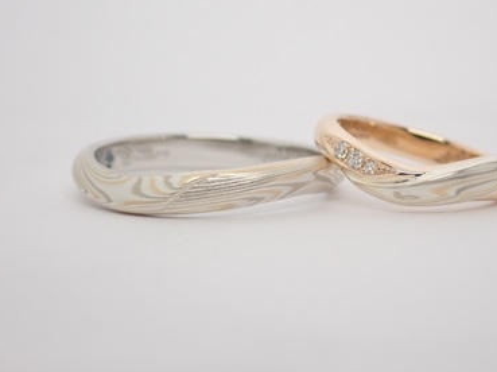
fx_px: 1348
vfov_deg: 15.7
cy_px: 170
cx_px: 298
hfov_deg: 20.9
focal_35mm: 94
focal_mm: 13.65
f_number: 4.1
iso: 200
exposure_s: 1/125
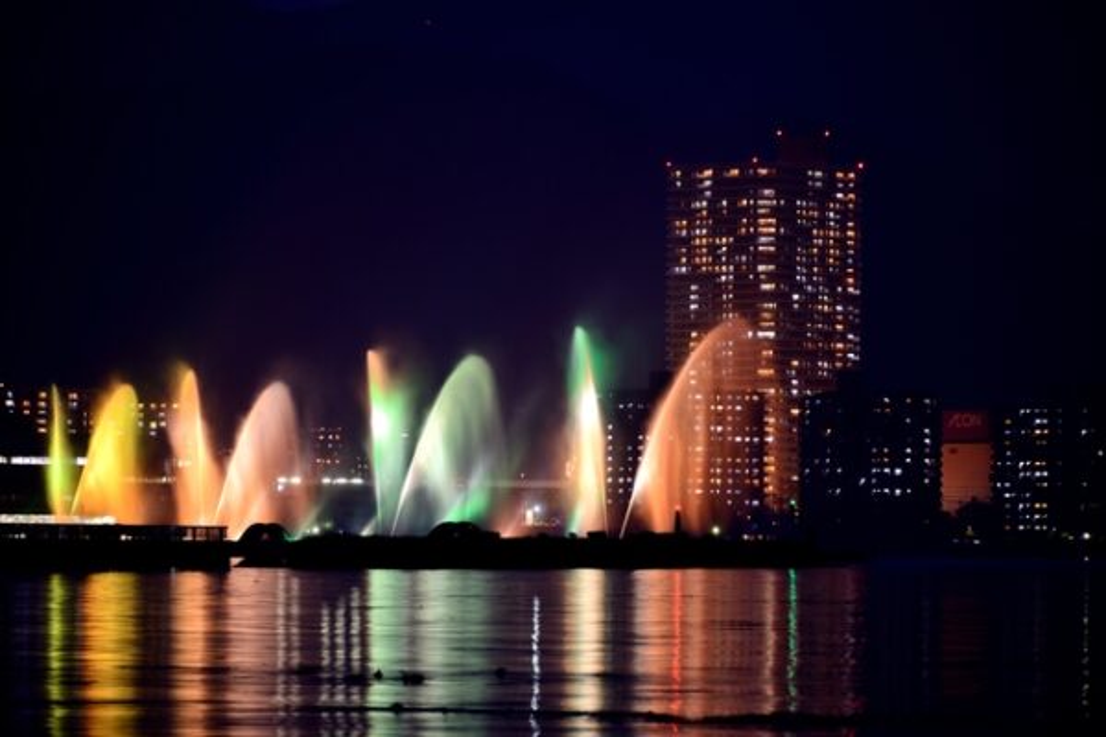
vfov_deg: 5.5
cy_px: 368
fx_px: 7680
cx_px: 553
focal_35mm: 250
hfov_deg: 8.2
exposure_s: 1.2
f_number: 7.1
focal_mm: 250
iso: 200
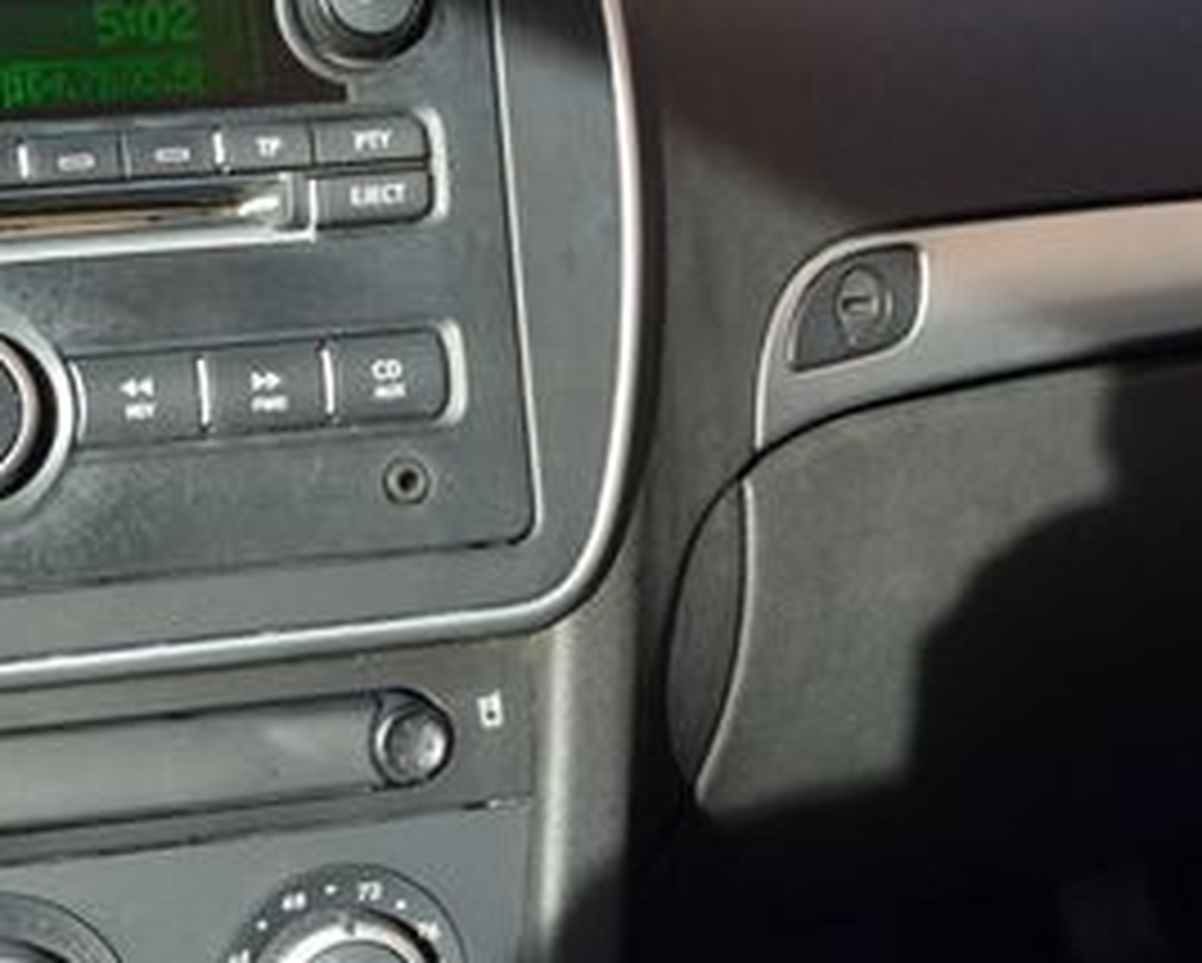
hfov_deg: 24.1
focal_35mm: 74
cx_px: -117
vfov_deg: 20.7
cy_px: 558
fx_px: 2634
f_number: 5.6
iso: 400
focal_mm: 22
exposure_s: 1/100
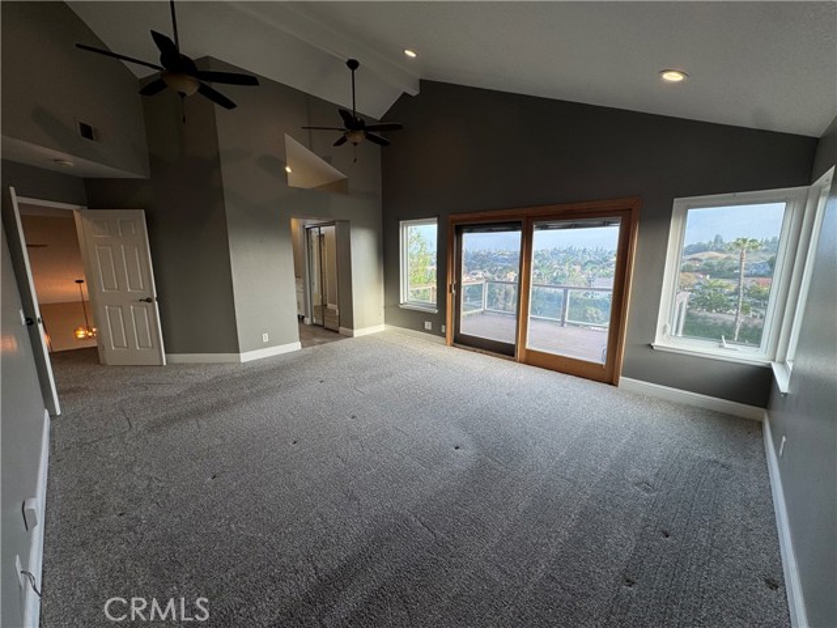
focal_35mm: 14
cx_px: 418
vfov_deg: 85.7
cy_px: 314
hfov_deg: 102.1
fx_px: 339
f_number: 2.2
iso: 40
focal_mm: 2.22
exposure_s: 1/141
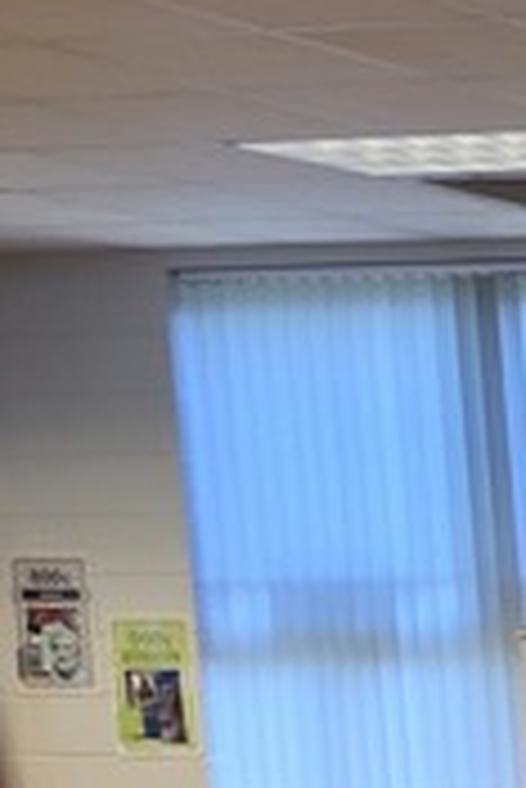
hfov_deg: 7.4
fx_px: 3062
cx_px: 2014
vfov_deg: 13.9
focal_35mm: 140
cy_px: 1099
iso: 80
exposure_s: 1/50
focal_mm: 5.4
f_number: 1.8
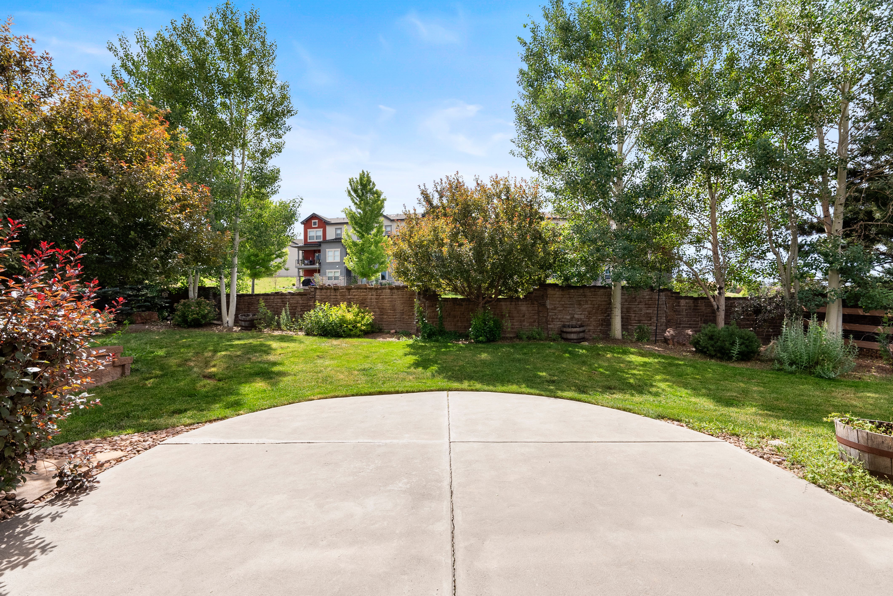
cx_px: 446
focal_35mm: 15
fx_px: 372
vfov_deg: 77.4
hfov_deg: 100.4
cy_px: 298
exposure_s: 1/320
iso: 320
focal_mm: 15
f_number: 9
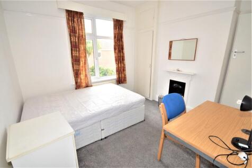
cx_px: 126
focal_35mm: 15
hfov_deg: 100.4
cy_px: 84
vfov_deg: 77.3
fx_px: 105
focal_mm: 10
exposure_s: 1/80
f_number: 4.5
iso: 400
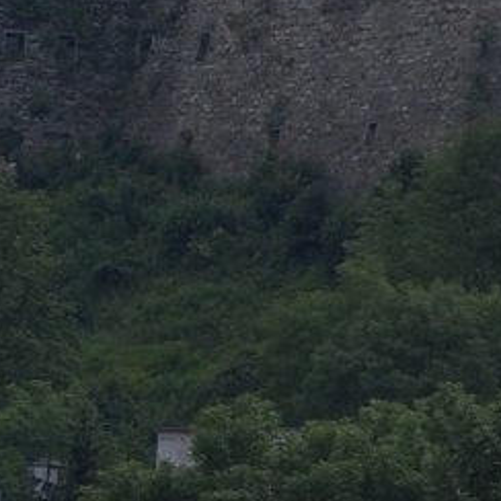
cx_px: -197
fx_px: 9006
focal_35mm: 550
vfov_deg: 3.2
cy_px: 148
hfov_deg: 3.2
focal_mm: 70
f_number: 5.6
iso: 200
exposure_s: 1/500
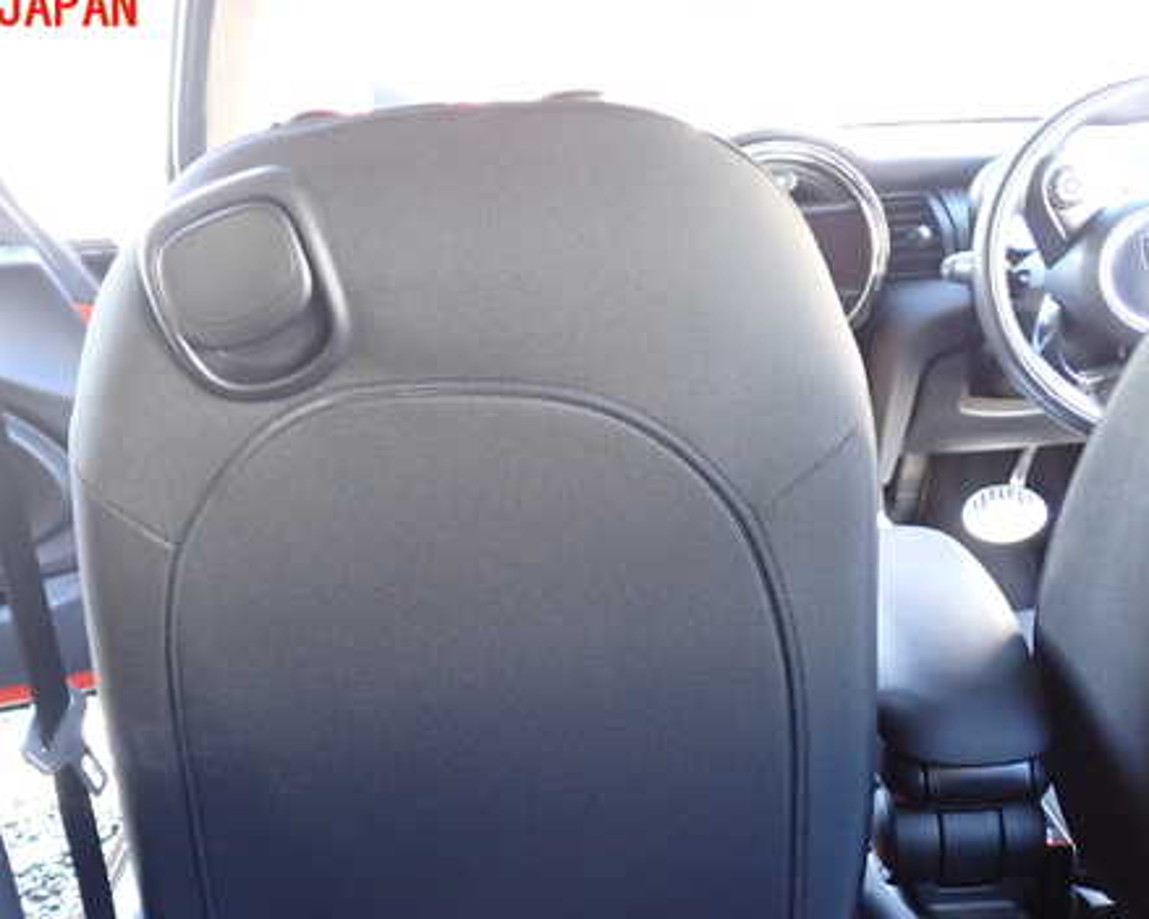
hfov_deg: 45.5
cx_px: 448
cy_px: 566
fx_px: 1360
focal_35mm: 40
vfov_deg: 37.1
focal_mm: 5.4
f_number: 2.3
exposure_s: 1/30
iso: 500
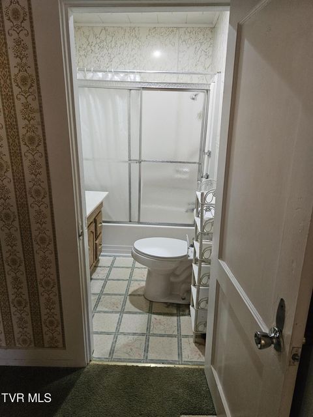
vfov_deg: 73.9
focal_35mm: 23
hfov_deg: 58.9
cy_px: 208
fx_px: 277
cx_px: 156
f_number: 1.8
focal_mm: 5.4
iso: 800
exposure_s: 1/120
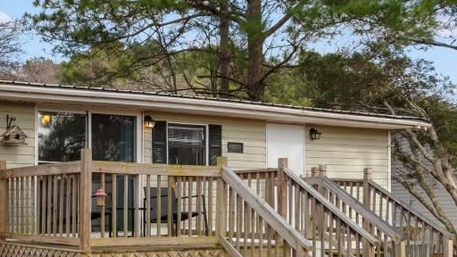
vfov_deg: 22.3
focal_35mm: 53
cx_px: 48
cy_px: 207
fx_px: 642
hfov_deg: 36.8
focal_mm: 11
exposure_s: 1/250
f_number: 8
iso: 100
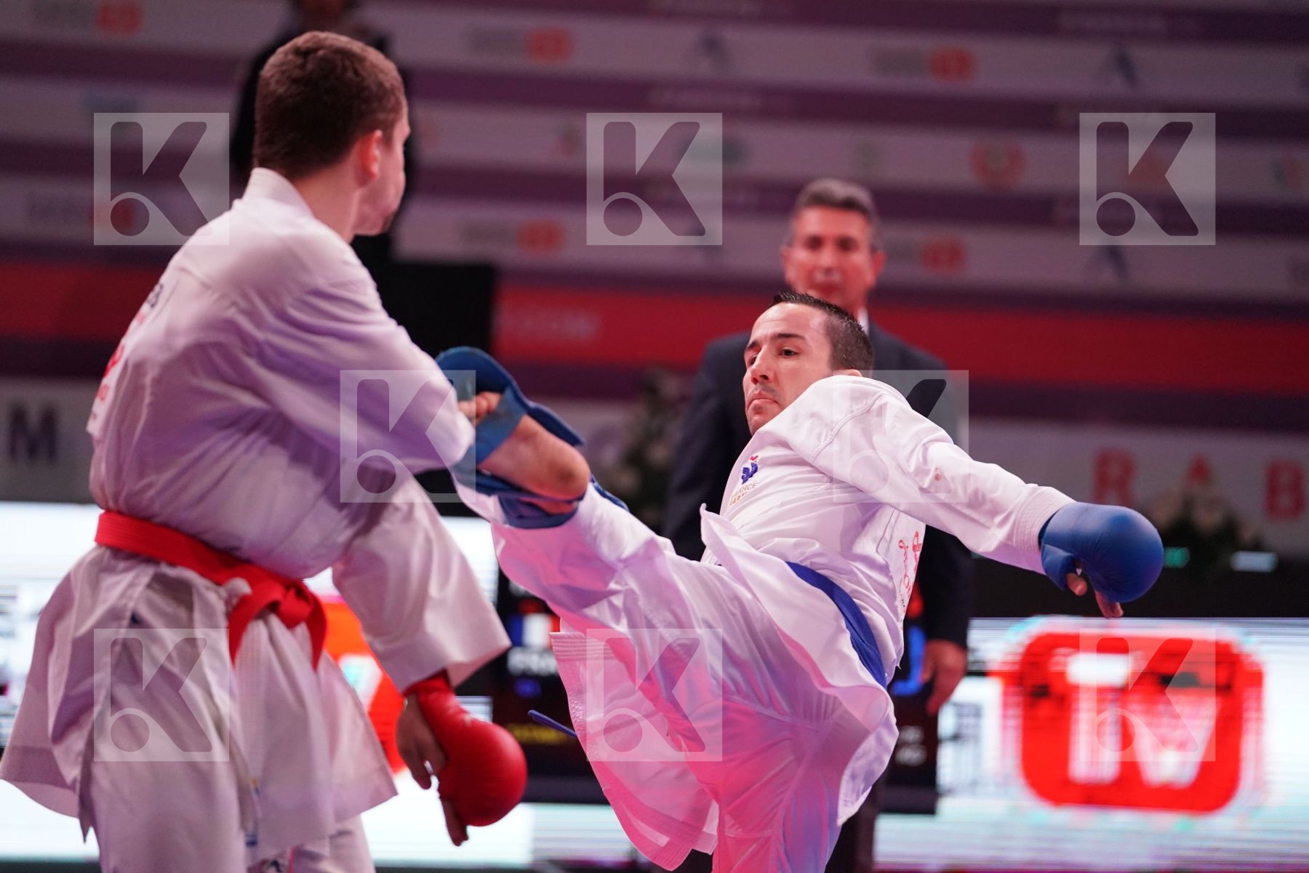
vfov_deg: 7.7
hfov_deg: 11.5
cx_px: 654
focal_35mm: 179
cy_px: 436
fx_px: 6508
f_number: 2.8
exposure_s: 1/1000
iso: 4000
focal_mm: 179
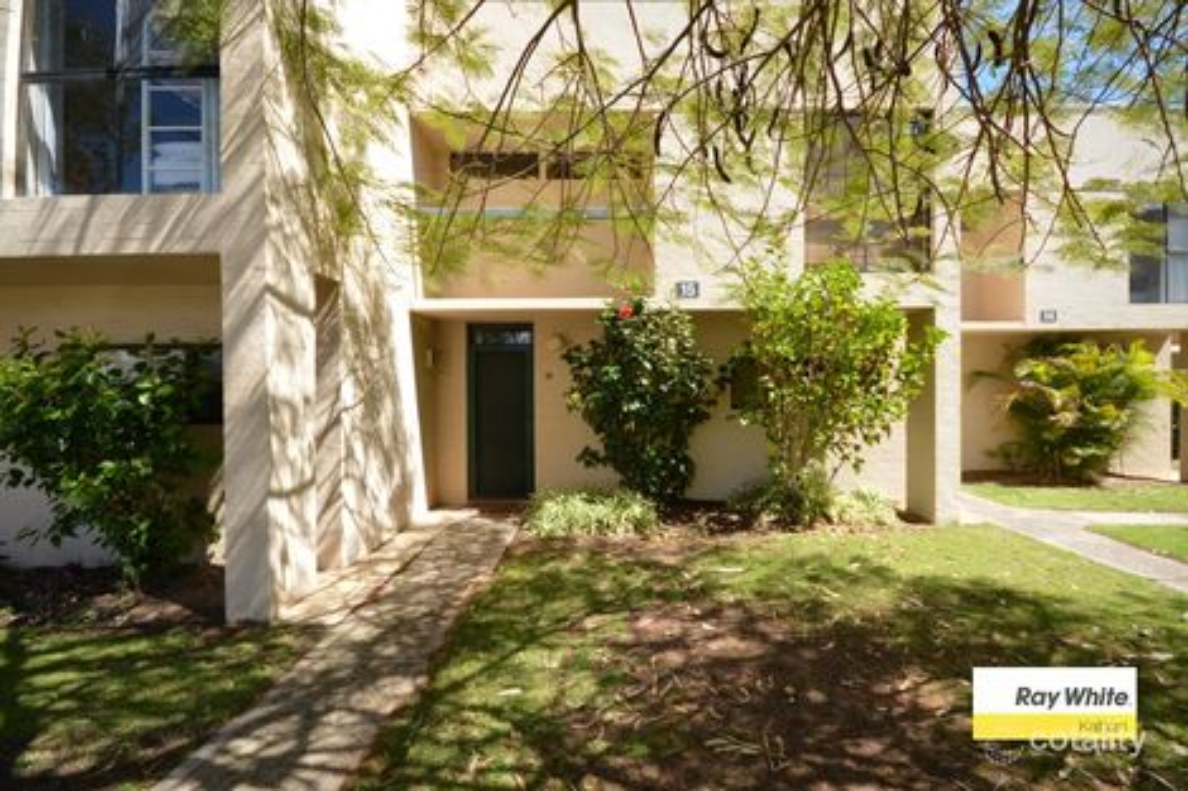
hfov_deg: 100.4
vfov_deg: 77.3
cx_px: 594
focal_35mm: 15
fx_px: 495
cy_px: 396
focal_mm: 10
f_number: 6.3
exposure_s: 1/160
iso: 100
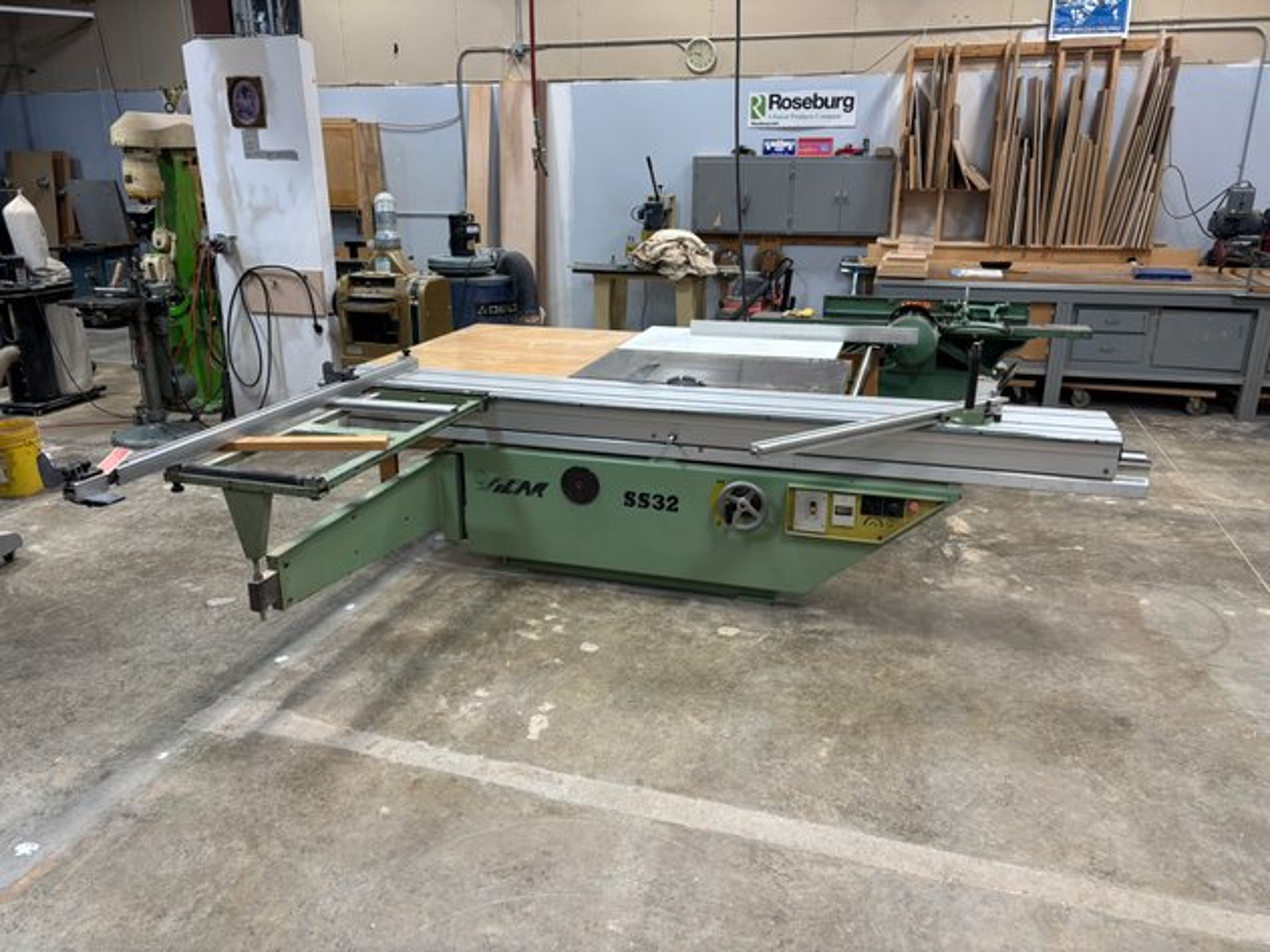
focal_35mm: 26
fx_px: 954
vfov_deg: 53.0
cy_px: 476
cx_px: 635
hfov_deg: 67.3
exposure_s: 1/120
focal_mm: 5.96
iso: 80
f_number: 1.6
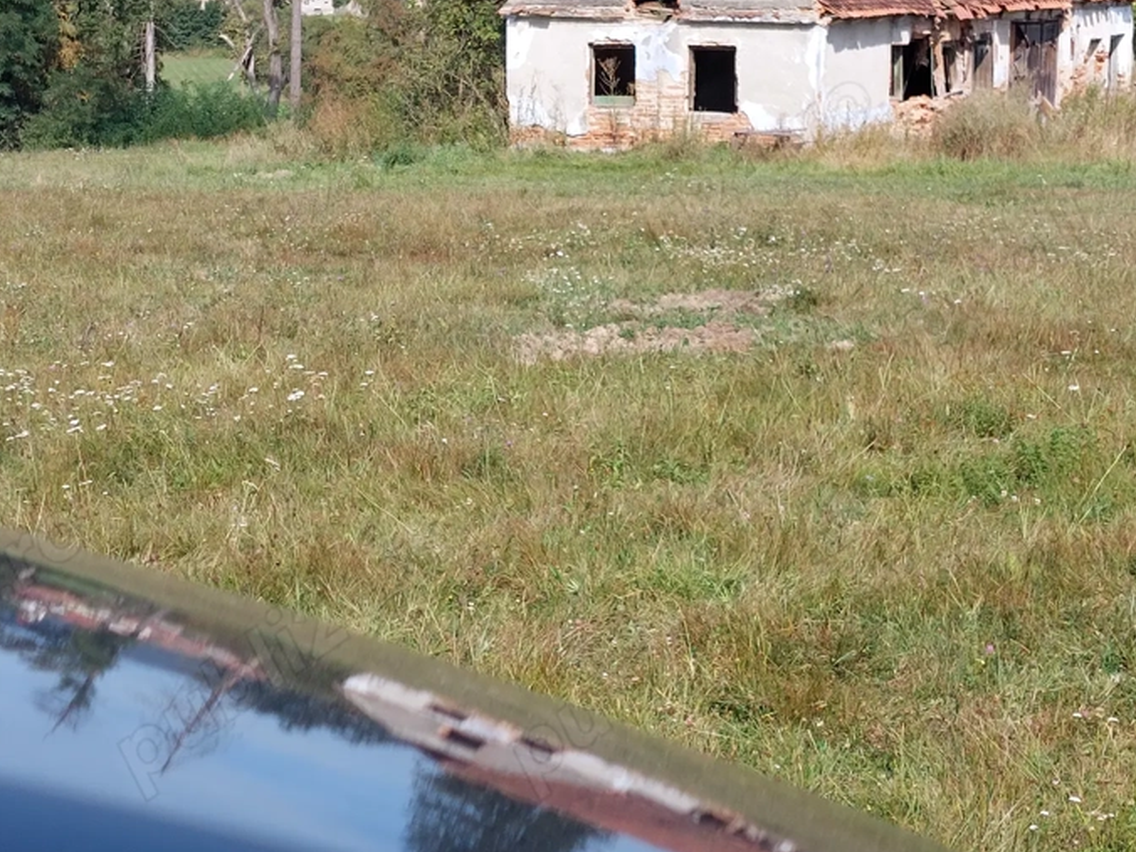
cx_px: 492
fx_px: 1214
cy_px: 245
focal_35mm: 37
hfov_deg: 50.0
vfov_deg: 38.0
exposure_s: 1/1138
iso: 40
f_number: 1.8
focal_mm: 5.23
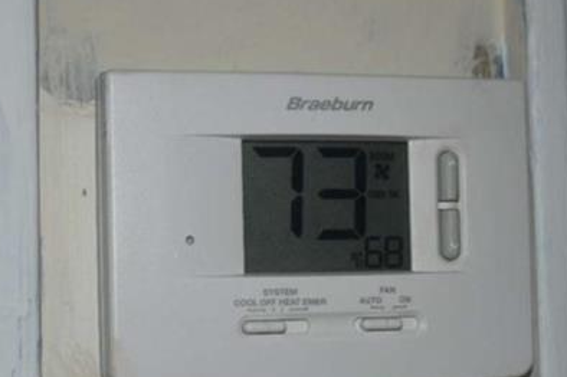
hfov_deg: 19.4
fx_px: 1657
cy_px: 196
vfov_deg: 13.0
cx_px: 276
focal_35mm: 105
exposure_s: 1/60
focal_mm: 27
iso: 220
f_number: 4
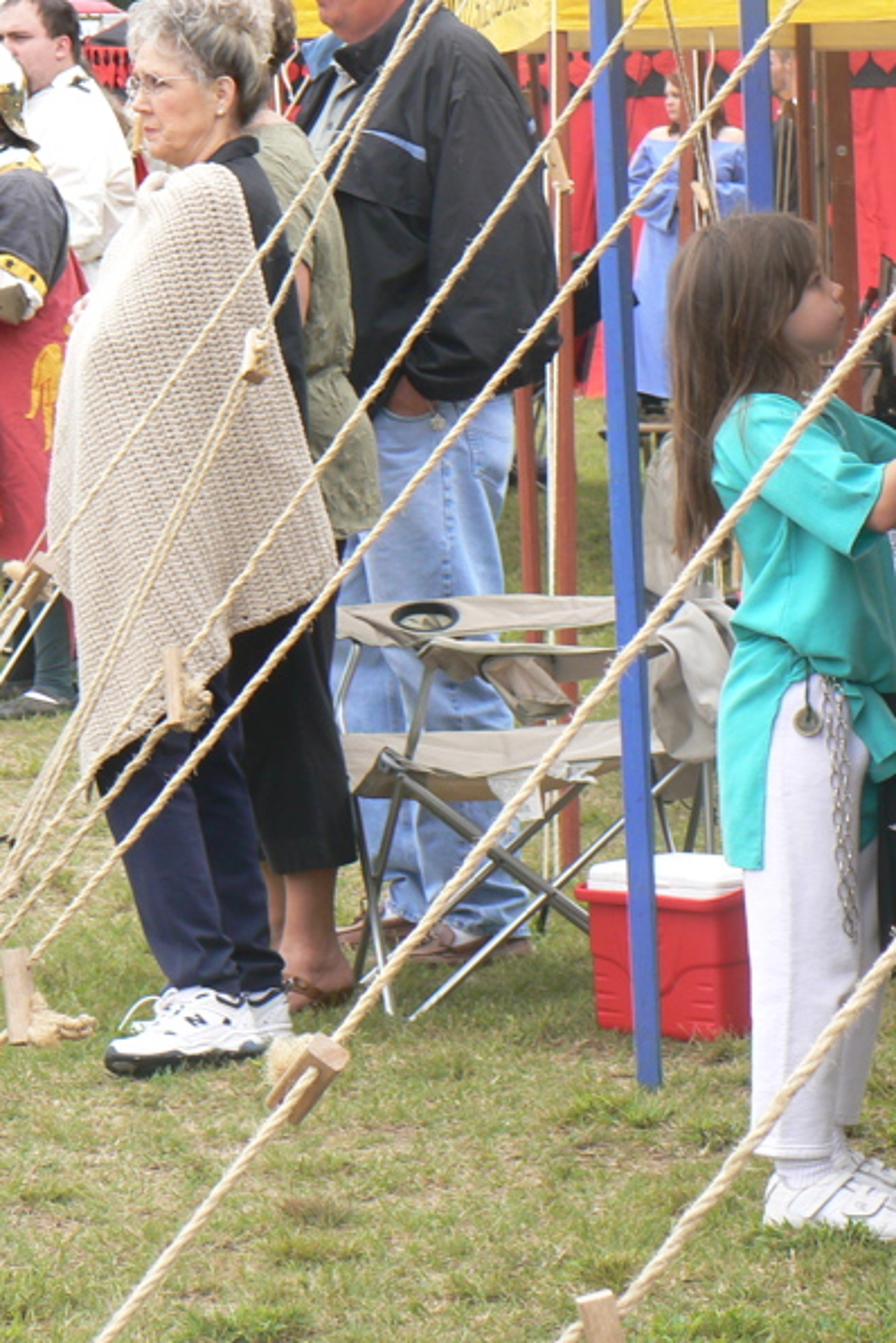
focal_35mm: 177
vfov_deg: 11.6
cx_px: 792
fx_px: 6607
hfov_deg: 7.7
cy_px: 670
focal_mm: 21.2
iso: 80
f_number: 5
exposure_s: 1/100
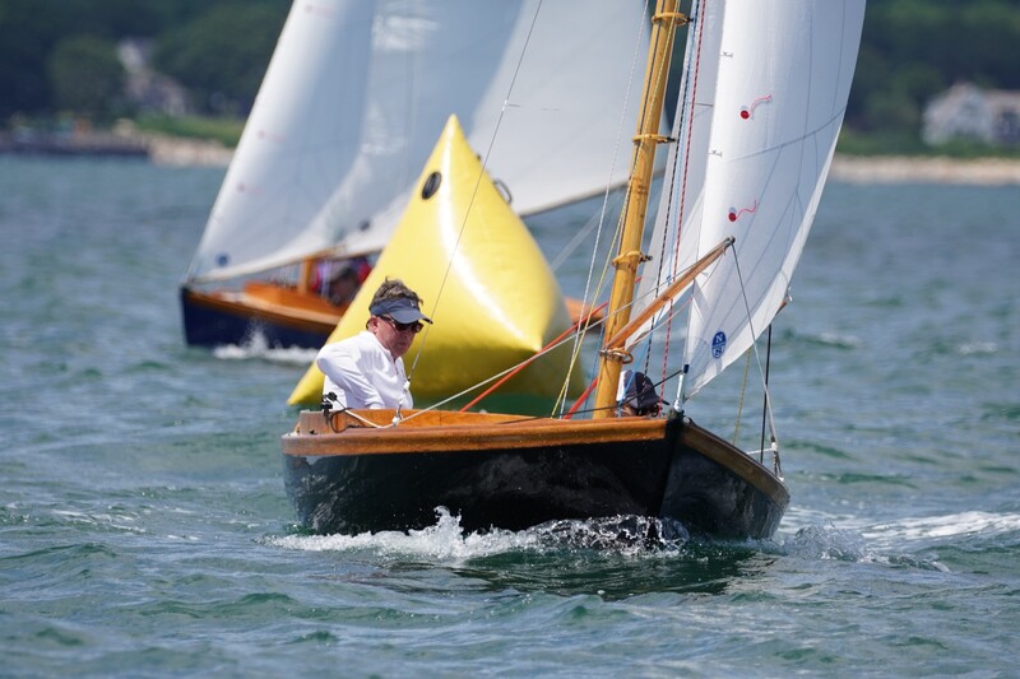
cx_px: 510
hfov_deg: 3.3
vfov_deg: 2.2
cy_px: 340
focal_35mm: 632
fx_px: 17888
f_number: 6.3
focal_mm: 421
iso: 320
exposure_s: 1/1600
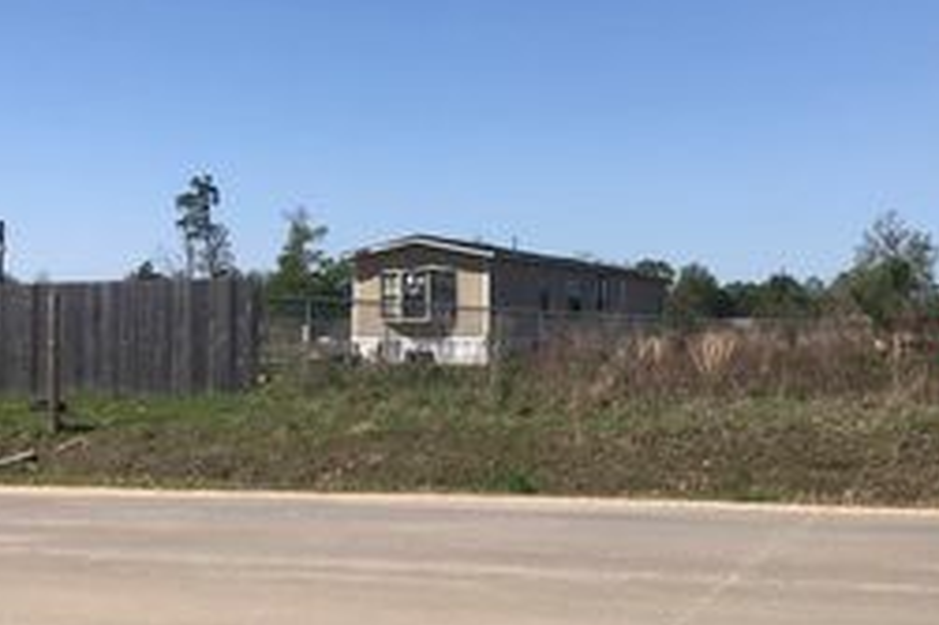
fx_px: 1512
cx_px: 486
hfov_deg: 34.5
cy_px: 234
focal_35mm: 58
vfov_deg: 23.3
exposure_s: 1/3690
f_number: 1.8
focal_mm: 3.99
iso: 20
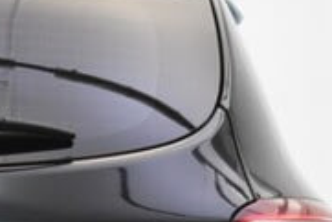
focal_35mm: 358
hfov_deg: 5.7
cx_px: -163
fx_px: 3304
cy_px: 363
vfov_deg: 3.8
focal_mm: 48
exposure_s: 1/80
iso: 1600
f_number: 5.6
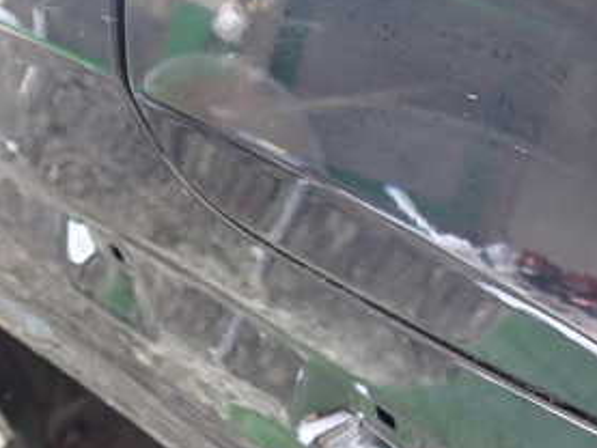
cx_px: 472
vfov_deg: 22.0
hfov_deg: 29.2
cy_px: 26
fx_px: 1121
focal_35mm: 65
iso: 250
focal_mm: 5.4
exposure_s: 1/30
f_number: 2.3
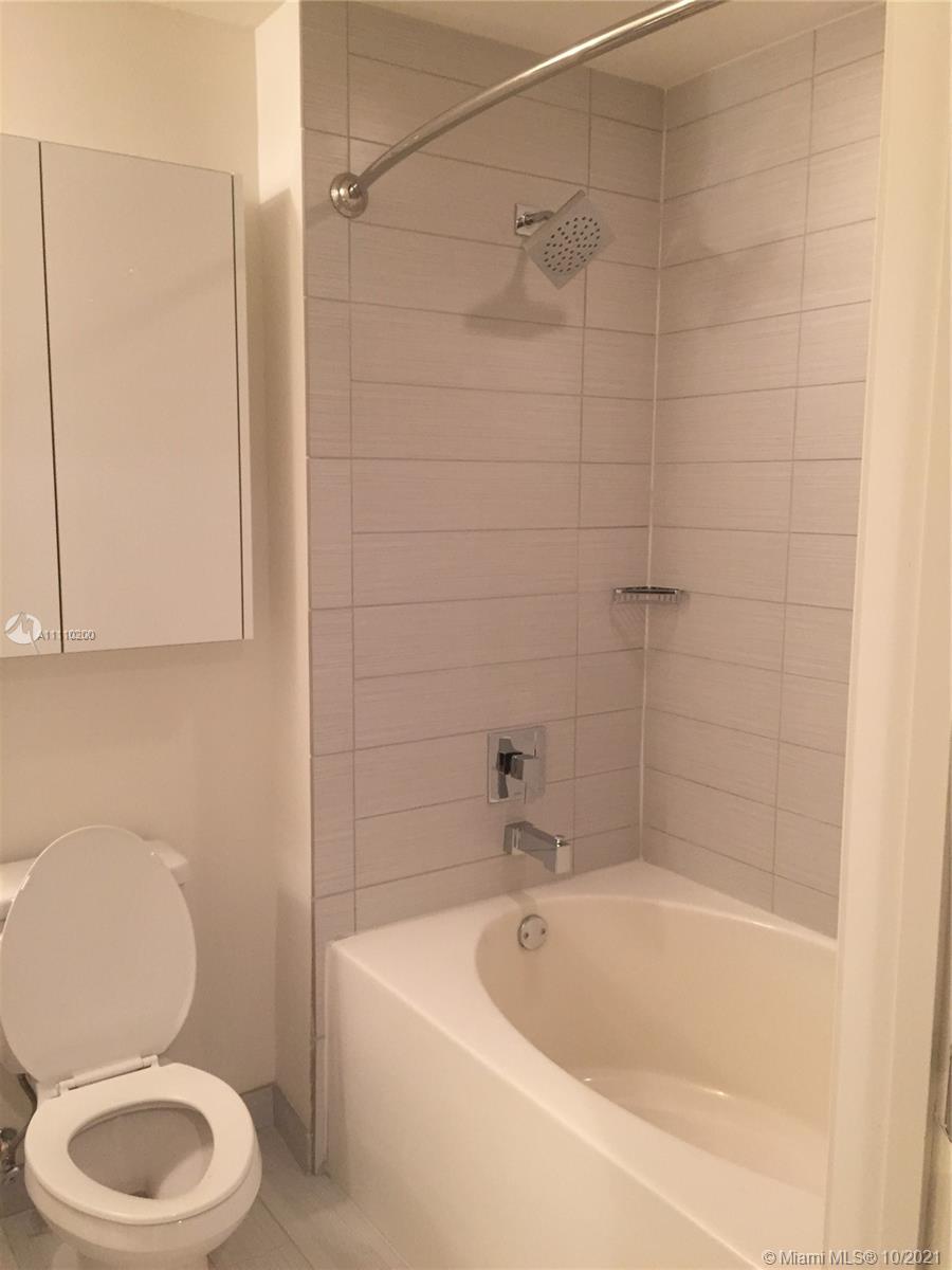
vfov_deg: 61.7
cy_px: 635
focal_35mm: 29
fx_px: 1063
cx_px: 476
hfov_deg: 48.2
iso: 160
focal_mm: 4.15
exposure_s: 1/33
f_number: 2.2
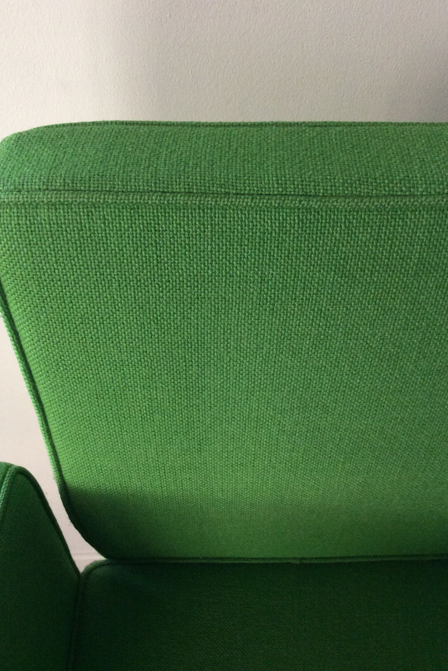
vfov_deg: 55.8
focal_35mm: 34
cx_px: 224
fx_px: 635
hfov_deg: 38.9
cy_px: 332
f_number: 2.4
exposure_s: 1/25
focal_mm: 3.3
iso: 125
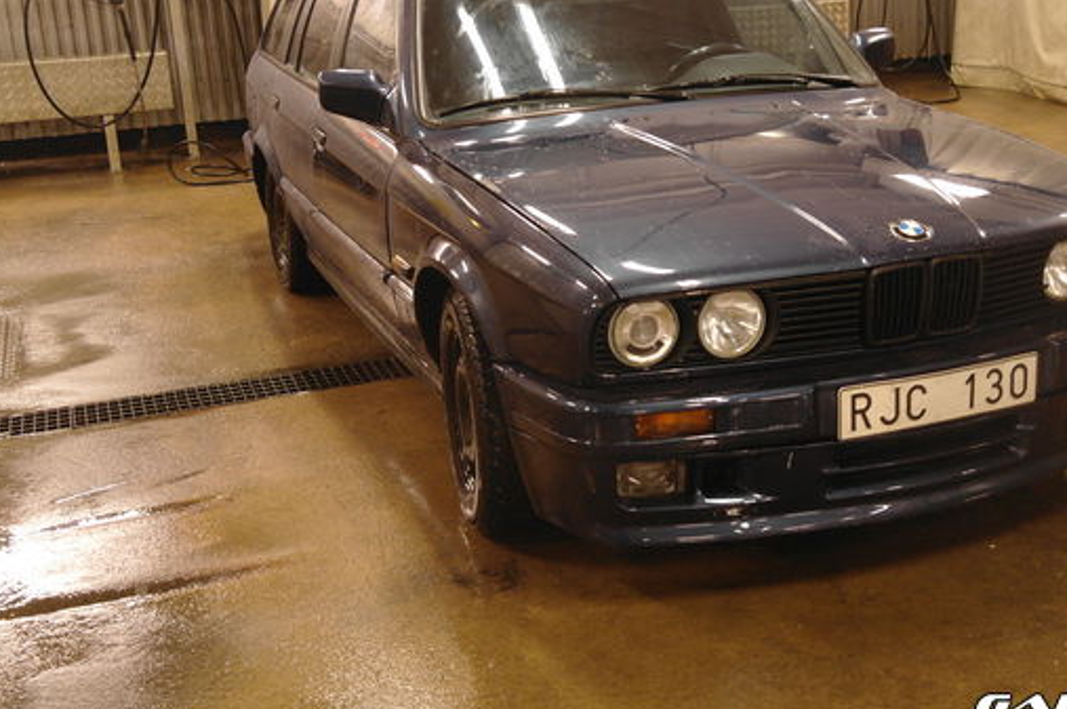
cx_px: 663
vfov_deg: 27.9
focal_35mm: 48
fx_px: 1421
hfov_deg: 40.9
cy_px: 278
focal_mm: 25
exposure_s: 1/15
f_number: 4
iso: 800
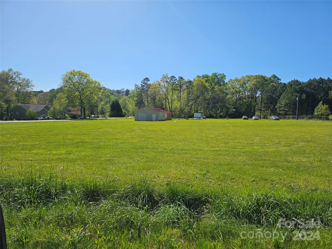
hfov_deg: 73.9
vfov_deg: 58.9
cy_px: 124
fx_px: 221
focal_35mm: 23
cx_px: 166
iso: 10
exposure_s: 1/1290
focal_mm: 6.3
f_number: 1.7
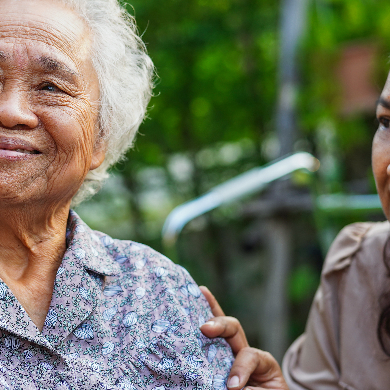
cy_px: 182
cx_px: 98
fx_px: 1479
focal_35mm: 116
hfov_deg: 15.0
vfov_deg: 15.0
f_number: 2
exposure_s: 1/320
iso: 125
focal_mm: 50
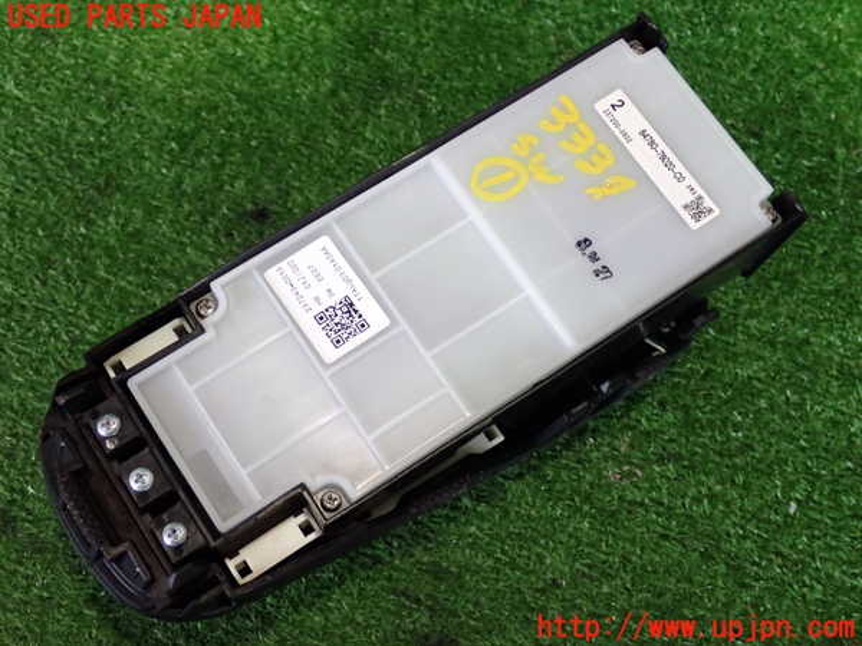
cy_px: 323
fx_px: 1170
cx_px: 431
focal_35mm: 47
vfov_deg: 30.9
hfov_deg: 40.4
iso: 500
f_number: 3.1
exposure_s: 1/50
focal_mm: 8.4
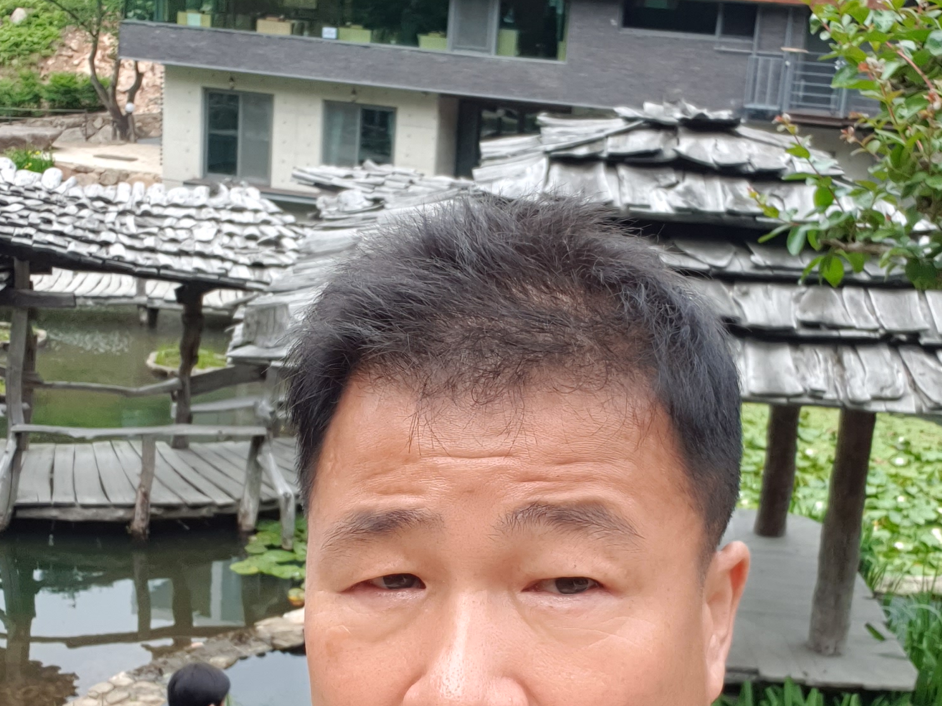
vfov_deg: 26.5
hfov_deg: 34.9
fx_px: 1497
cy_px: 396
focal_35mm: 55
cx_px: 497
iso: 100
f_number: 1.7
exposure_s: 1/474
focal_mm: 2.92
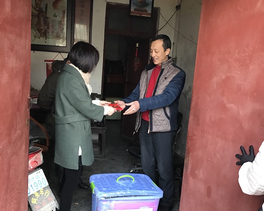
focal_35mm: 37
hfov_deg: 48.9
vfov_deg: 39.9
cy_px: 128
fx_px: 289
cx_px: 112
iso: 32
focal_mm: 3.99
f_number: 1.8
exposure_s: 1/25
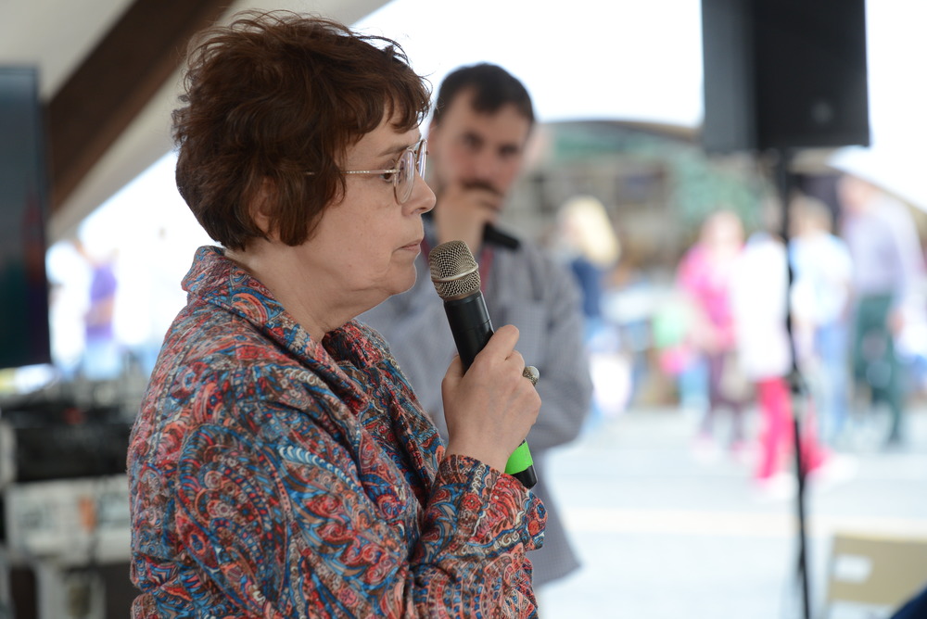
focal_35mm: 155
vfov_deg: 8.9
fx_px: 3993
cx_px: 464
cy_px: 310
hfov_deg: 13.2
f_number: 5
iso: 640
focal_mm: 155
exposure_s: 1/200
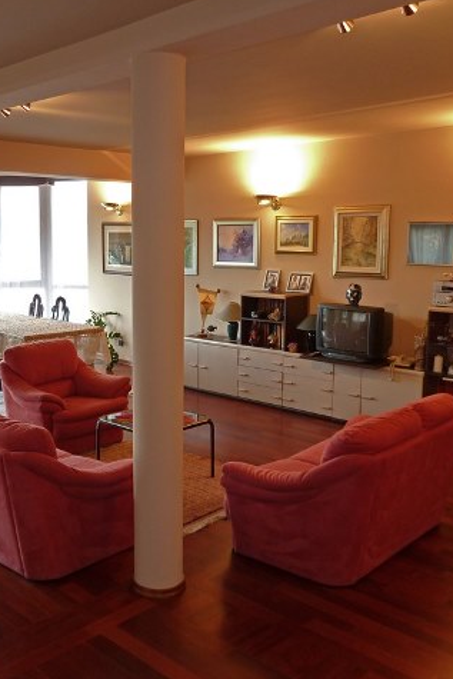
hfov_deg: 37.3
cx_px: 140
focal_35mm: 35
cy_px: 339
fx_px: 660
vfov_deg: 54.4
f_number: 3.3
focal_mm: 4.1
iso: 100
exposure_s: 1/8
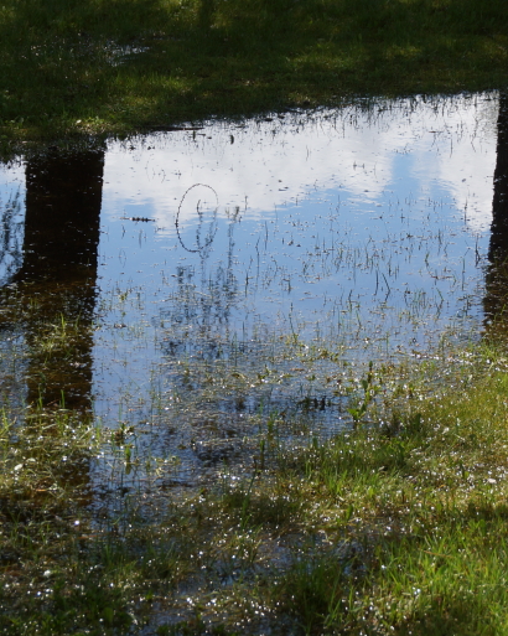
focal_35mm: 151
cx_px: 230
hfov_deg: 10.2
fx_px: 2838
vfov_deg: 12.8
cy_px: 285
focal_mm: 55
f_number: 5.6
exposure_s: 1/160
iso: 100
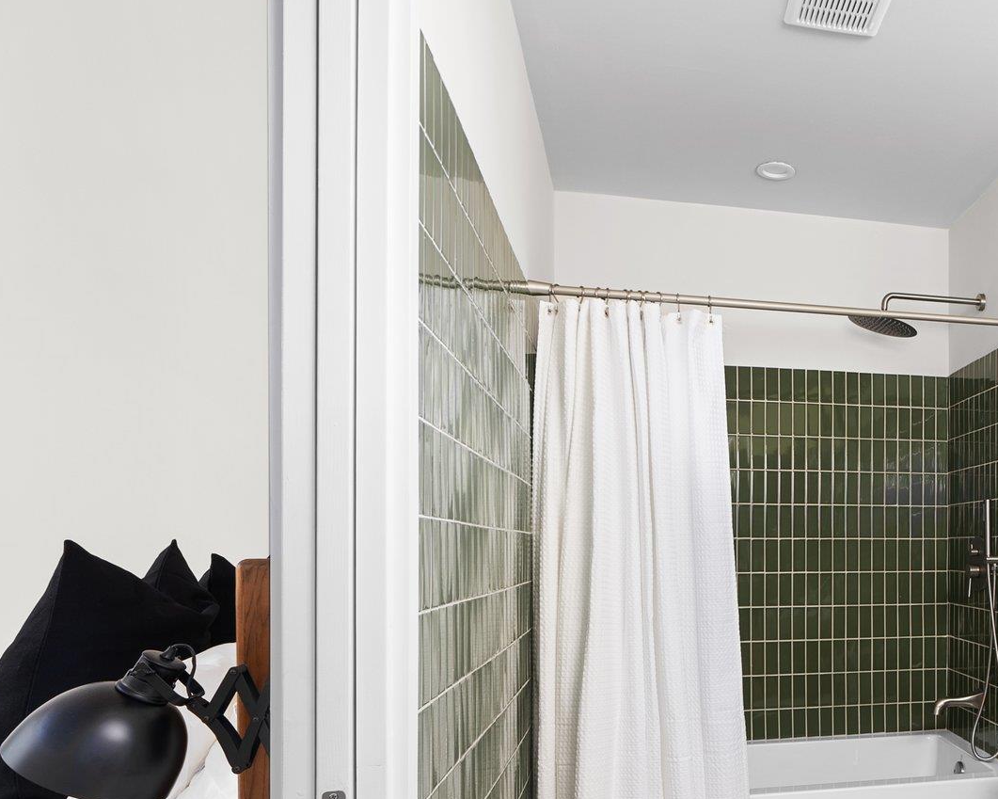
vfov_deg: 49.2
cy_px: 527
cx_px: 876
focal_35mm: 29
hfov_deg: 53.8
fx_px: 857
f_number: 8
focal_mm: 16
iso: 125
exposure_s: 1/125
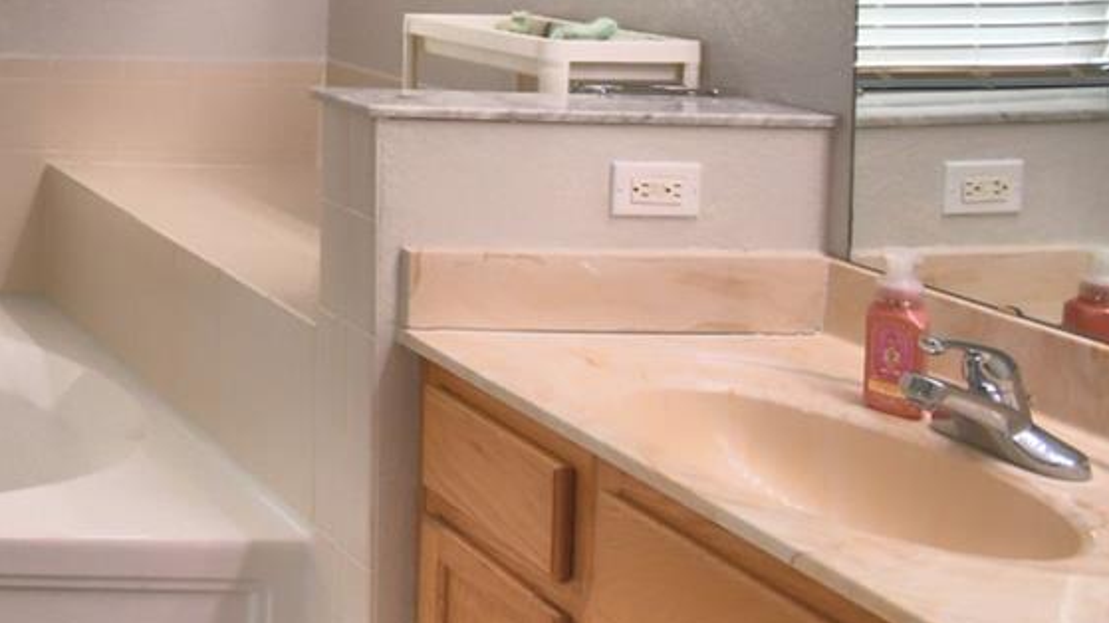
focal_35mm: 45
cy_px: -119
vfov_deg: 24.1
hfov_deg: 31.0
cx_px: -446
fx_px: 1323
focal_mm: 10
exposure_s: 1/125
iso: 320
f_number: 4.5
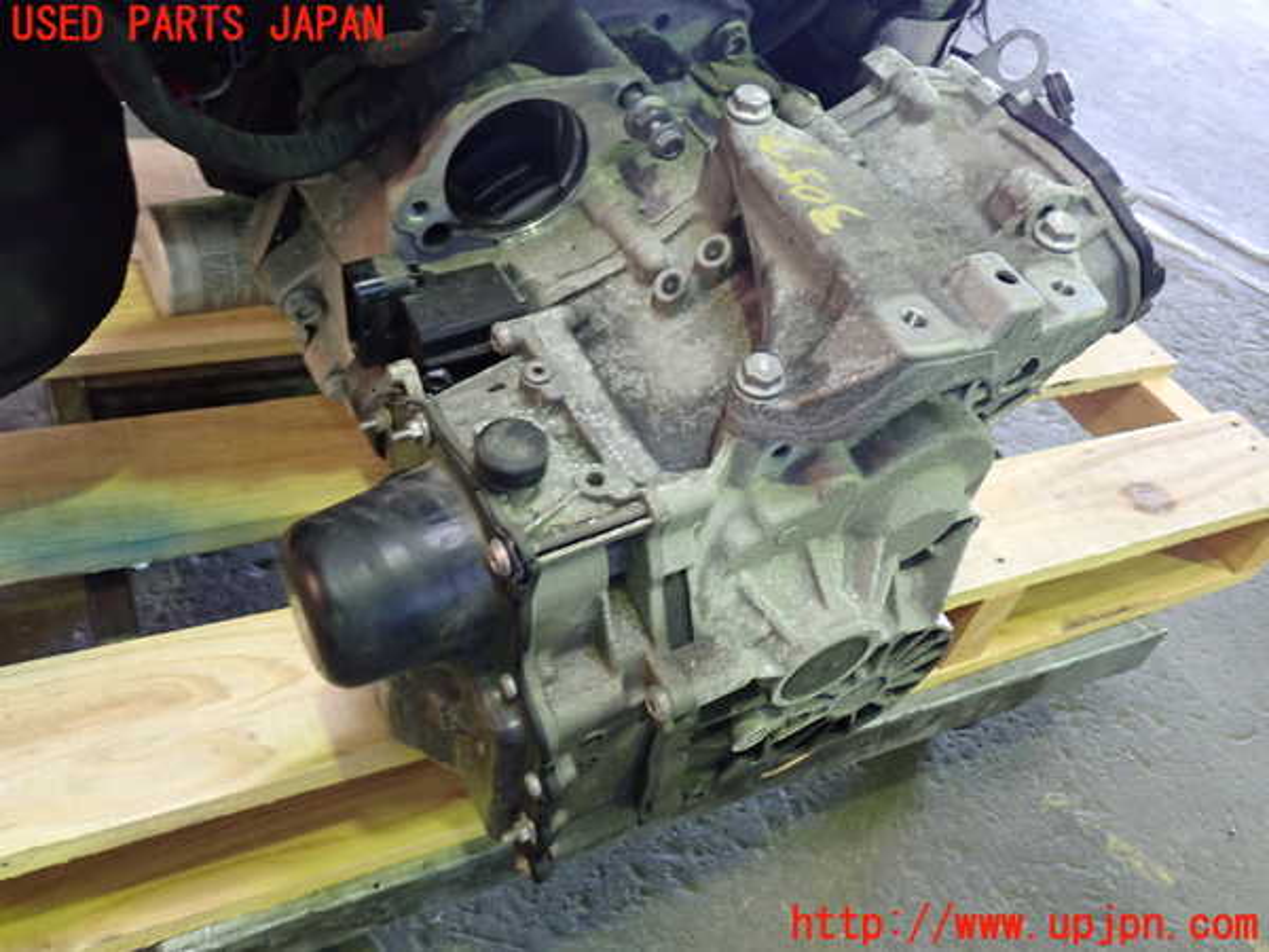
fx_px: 1100
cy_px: 476
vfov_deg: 46.8
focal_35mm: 30
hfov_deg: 60.0
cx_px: 634
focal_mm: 5.4
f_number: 2.3
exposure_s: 1/30
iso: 400
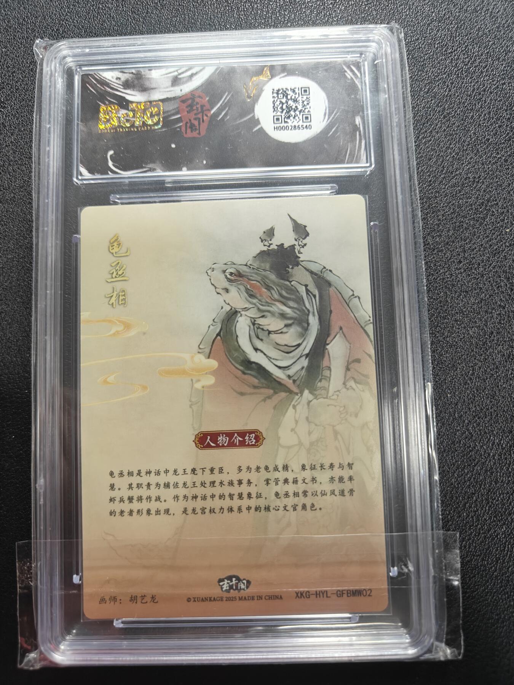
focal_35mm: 24
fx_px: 475
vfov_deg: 71.6
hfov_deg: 56.8
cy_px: 342
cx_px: 257
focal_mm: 5.59
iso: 160
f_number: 1.8
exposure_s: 1/50
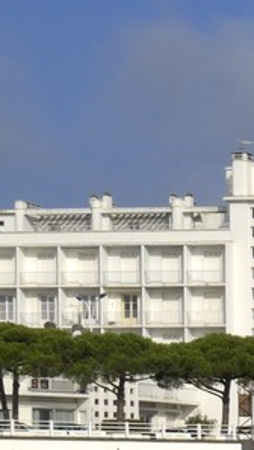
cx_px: 939
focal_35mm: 202
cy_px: 568
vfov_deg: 10.5
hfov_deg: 5.4
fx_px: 2415
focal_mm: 24
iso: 100
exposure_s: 1/160
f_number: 14
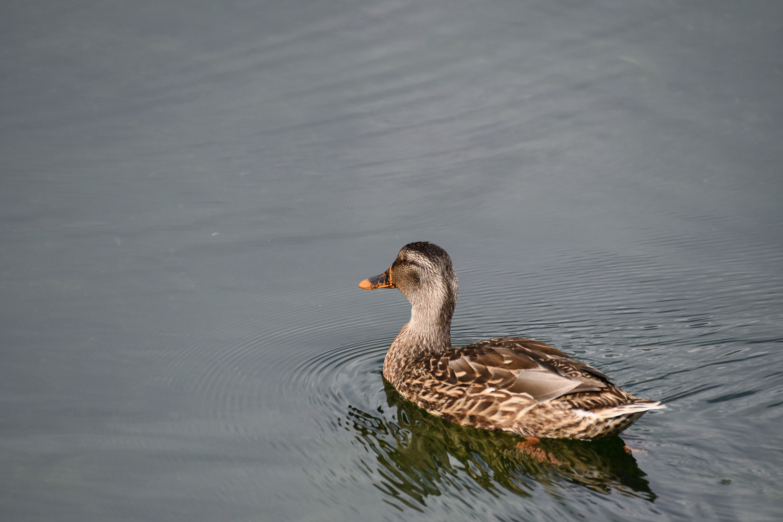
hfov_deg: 2.7
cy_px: 261
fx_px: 16311
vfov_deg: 1.8
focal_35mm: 750
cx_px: 392
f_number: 8
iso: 800
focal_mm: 500
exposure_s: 1/1600
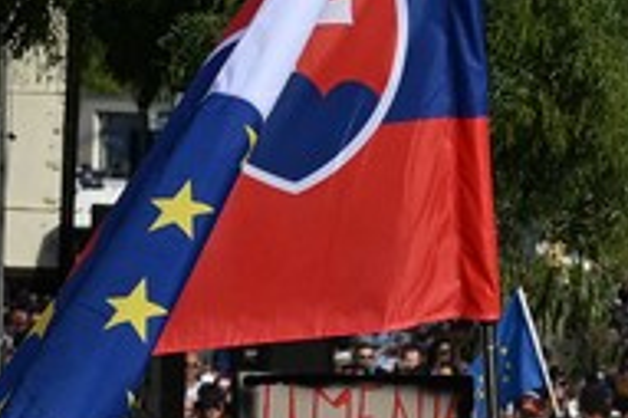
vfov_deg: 2.5
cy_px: 1099
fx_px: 9569
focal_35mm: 549
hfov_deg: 3.7
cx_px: 894
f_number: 5.6
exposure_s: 1/2000
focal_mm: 50
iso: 400
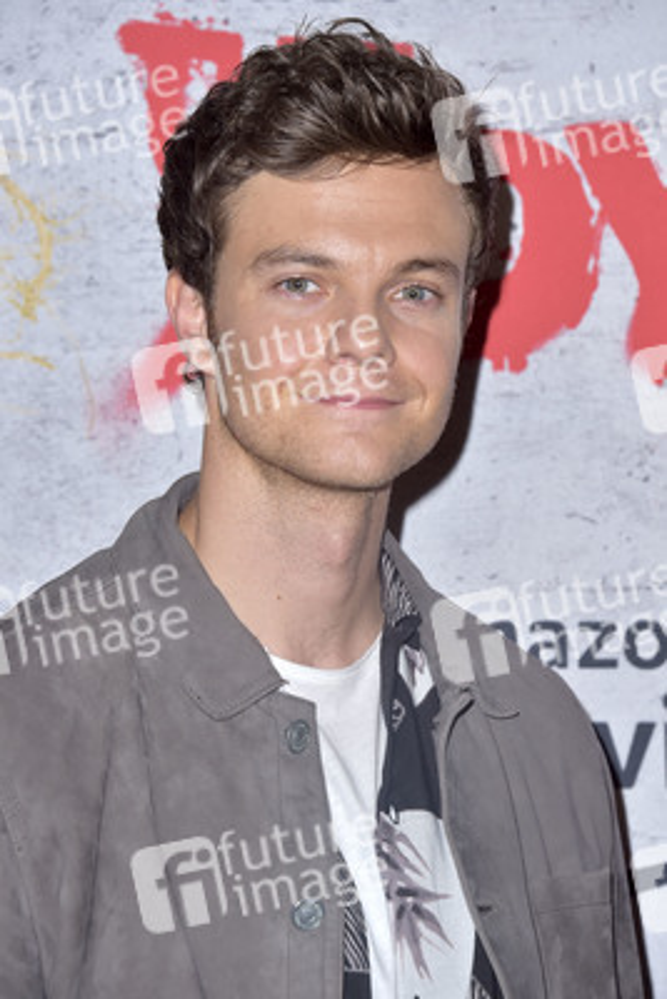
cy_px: 500
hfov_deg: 8.6
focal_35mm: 160
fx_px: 4442
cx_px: 334
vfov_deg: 12.8
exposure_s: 1/250
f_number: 7.1
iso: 320
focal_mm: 160
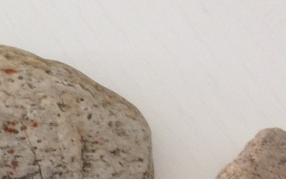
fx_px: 1232
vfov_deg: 8.1
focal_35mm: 158
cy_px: 304
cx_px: -192
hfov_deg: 12.4
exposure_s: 1/24
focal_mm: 4.12
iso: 50
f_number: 2.4
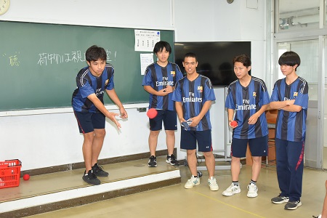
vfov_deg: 30.5
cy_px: 109
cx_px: 164
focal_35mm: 44
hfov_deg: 44.5
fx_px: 400
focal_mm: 44
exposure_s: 1/160
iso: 2500
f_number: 6.3
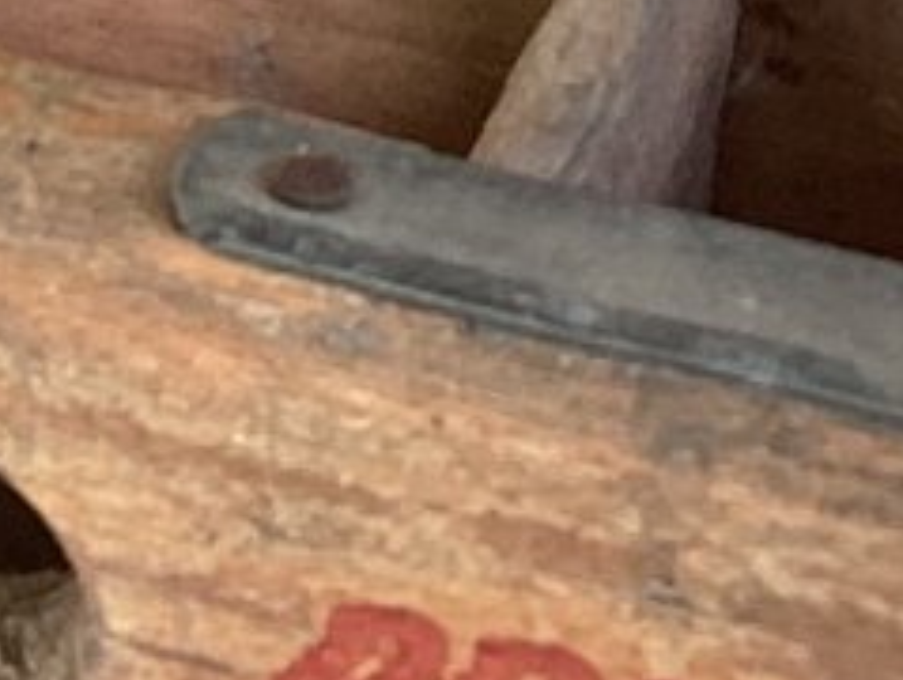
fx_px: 5121
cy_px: -338
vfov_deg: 7.5
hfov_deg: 9.9
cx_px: -187
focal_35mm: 196
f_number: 2.4
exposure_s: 1/60
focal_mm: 3.3
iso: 50
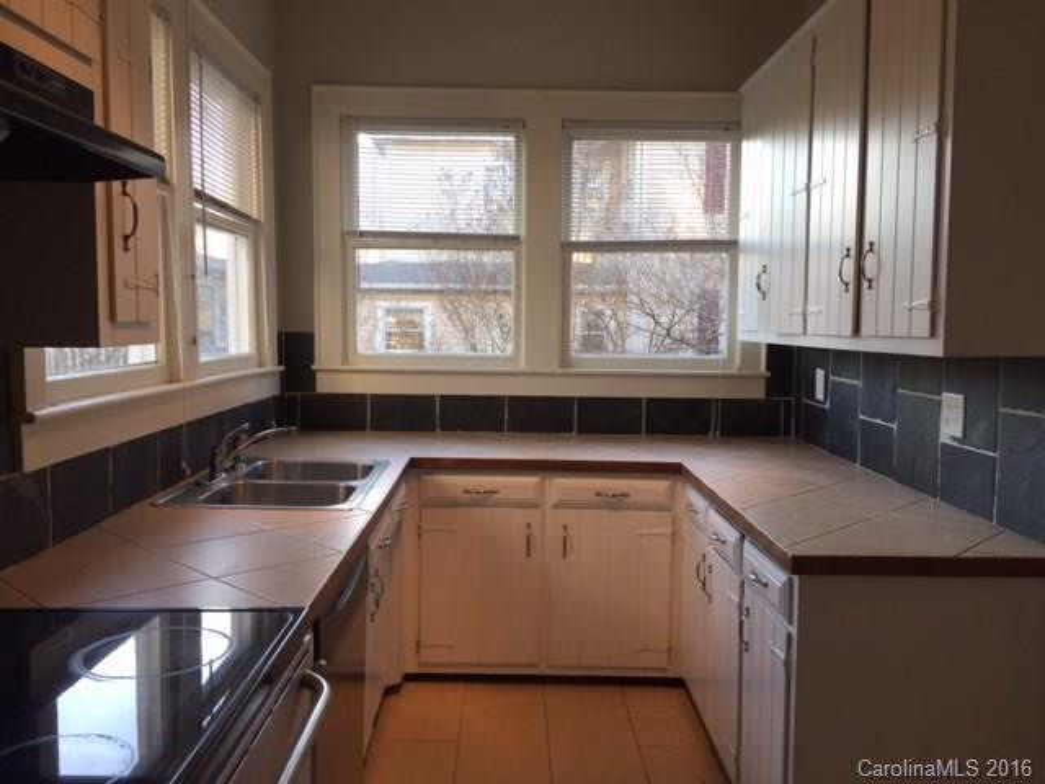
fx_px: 875
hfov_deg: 61.7
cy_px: 392
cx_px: 522
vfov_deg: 48.2
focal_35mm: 29
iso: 40
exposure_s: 1/60
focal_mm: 4.15
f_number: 2.2
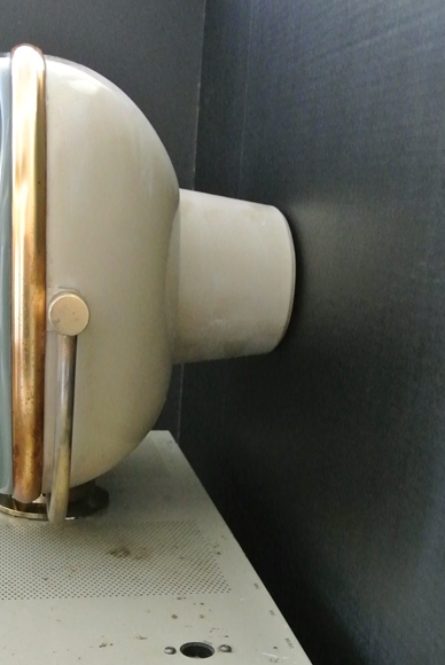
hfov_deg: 26.5
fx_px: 925
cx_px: 84
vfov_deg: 38.0
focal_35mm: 50
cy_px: 540
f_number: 3.5
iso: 3200
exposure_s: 1/20
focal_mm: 11
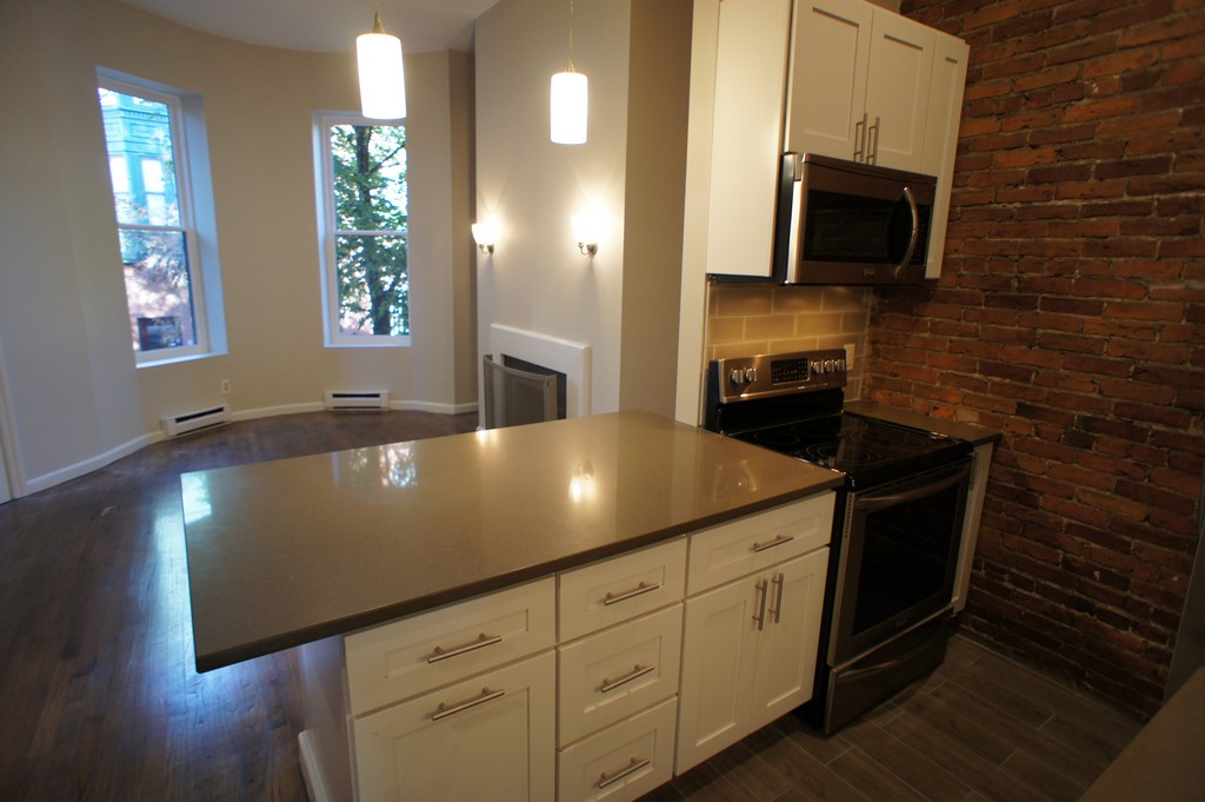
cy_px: 401
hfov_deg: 73.8
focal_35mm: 24
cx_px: 602
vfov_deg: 53.1
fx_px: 803
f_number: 2.8
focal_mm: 16
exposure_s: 1/30
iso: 250
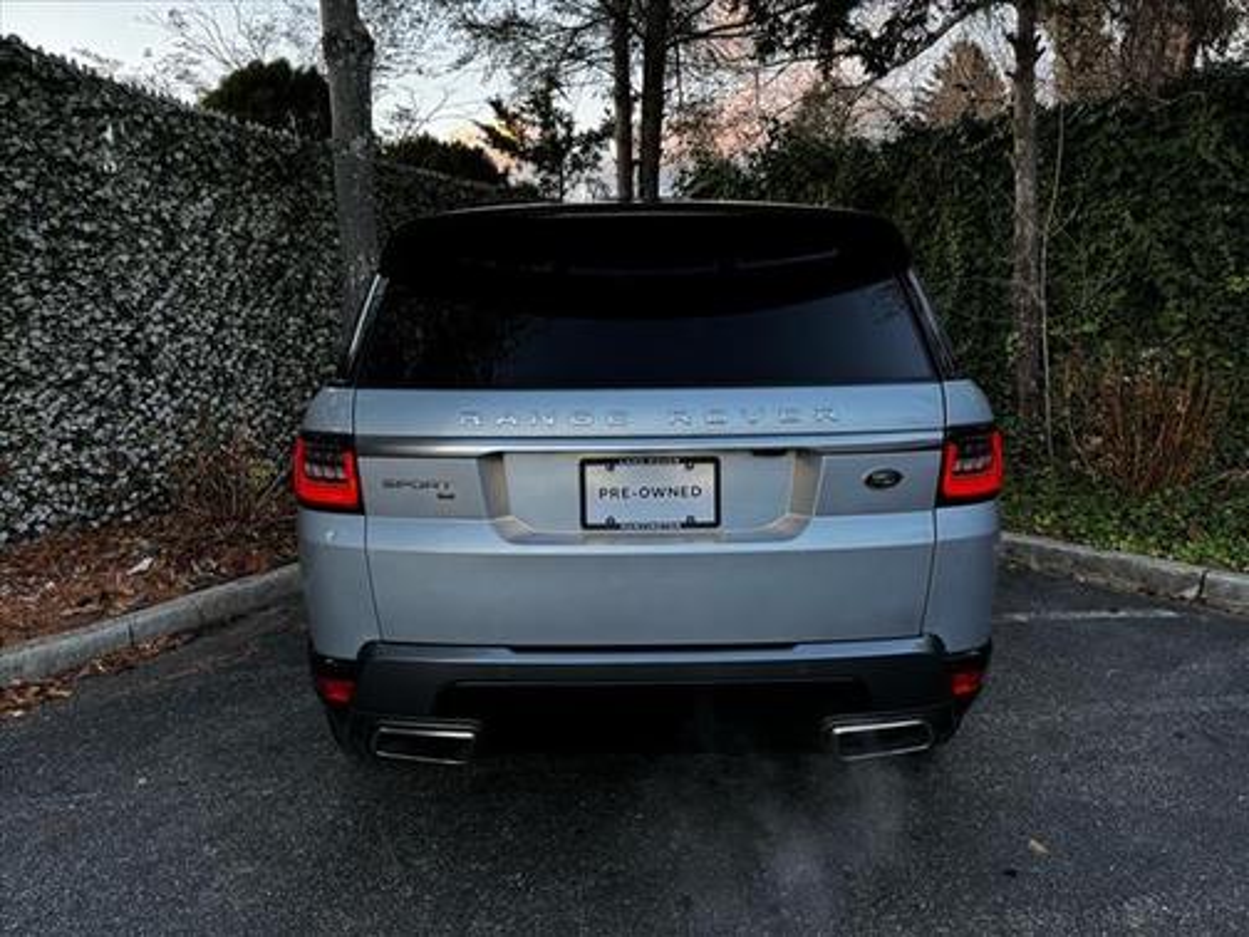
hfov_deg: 71.6
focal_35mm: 24
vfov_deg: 56.8
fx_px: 866
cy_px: 468
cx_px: 624
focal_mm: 6.76
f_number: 1.78
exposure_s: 1/121
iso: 200
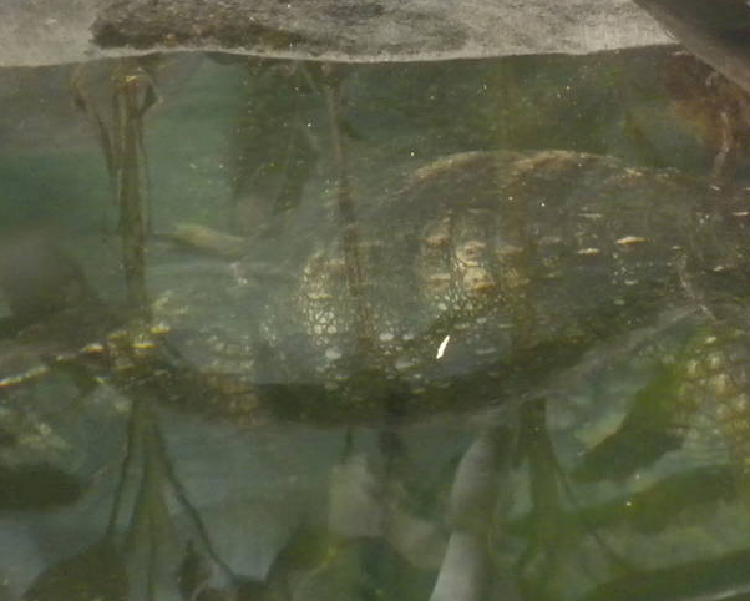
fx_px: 2132
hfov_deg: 19.8
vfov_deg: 16.0
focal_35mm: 96
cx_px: 597
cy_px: 206
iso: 400
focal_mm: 6.6
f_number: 3.5
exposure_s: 1/15.8
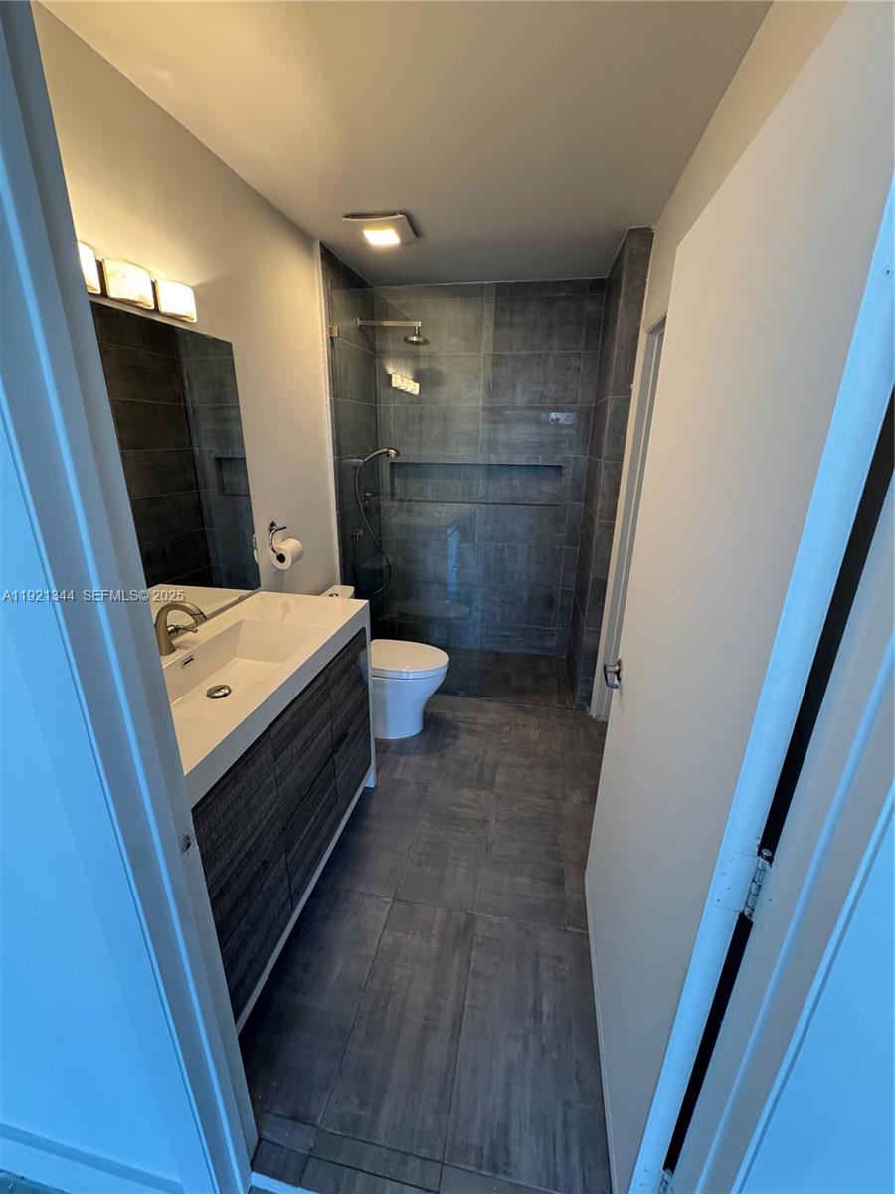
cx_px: 448
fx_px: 483
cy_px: 597
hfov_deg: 85.7
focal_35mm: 14
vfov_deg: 102.1
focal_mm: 2.22
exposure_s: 1/120
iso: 250
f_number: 2.2
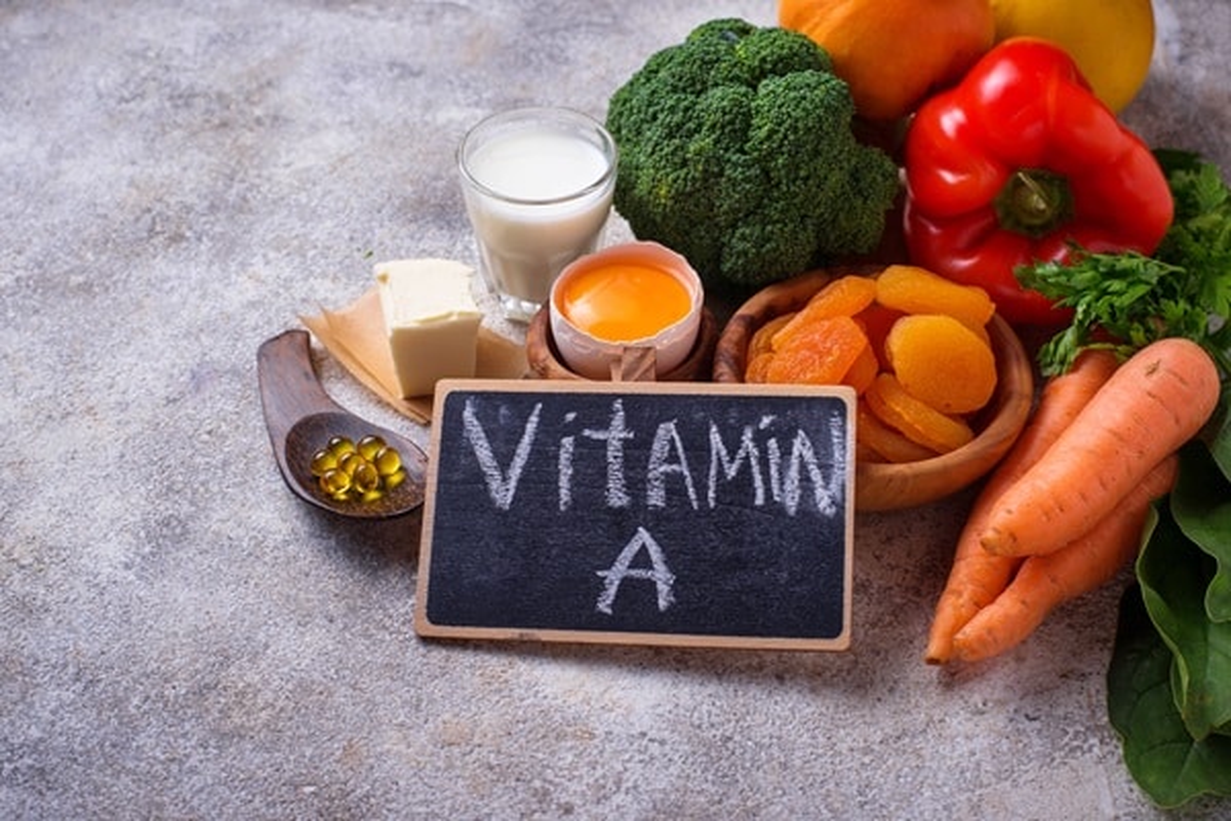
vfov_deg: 27.0
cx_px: 616
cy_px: 410
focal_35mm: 50
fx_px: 1710
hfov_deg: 39.6
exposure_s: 1/100
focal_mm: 50
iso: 100
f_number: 9
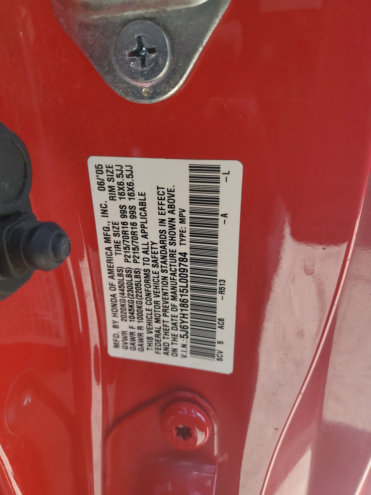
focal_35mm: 26
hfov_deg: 53.1
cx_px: 186
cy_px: 248
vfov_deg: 67.3
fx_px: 372
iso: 50
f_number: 1.5
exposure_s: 1/625
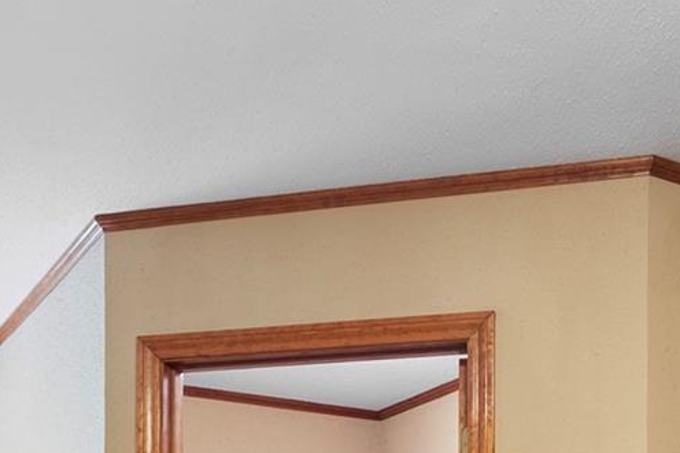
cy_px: 704
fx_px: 1247
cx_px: 421
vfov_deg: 18.1
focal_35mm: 66
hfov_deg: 30.4
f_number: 8
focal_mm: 16
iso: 250
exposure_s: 13
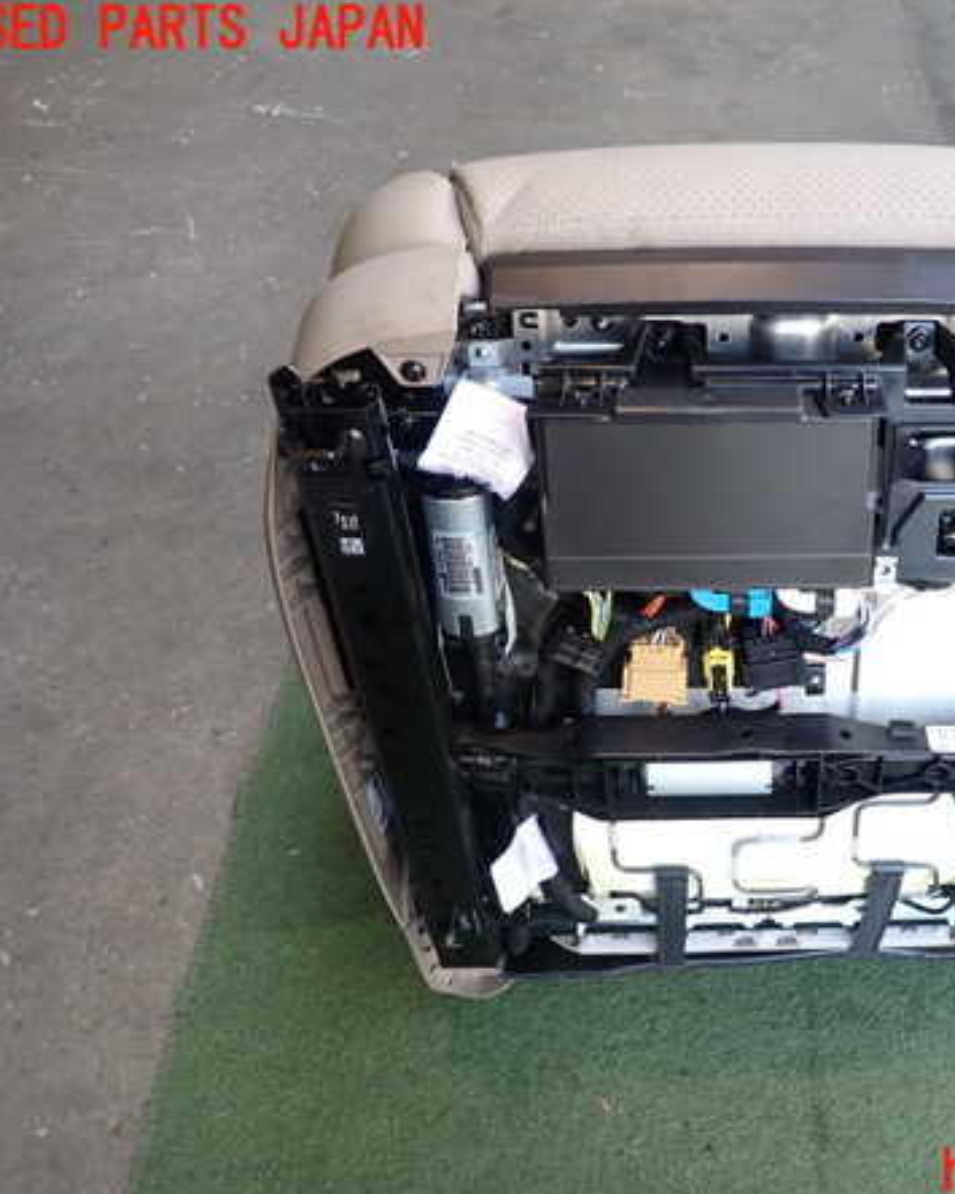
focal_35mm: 33
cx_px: 742
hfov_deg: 42.8
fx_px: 1166
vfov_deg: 54.2
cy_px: 602
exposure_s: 1/100
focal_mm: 4.5
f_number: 2
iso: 200
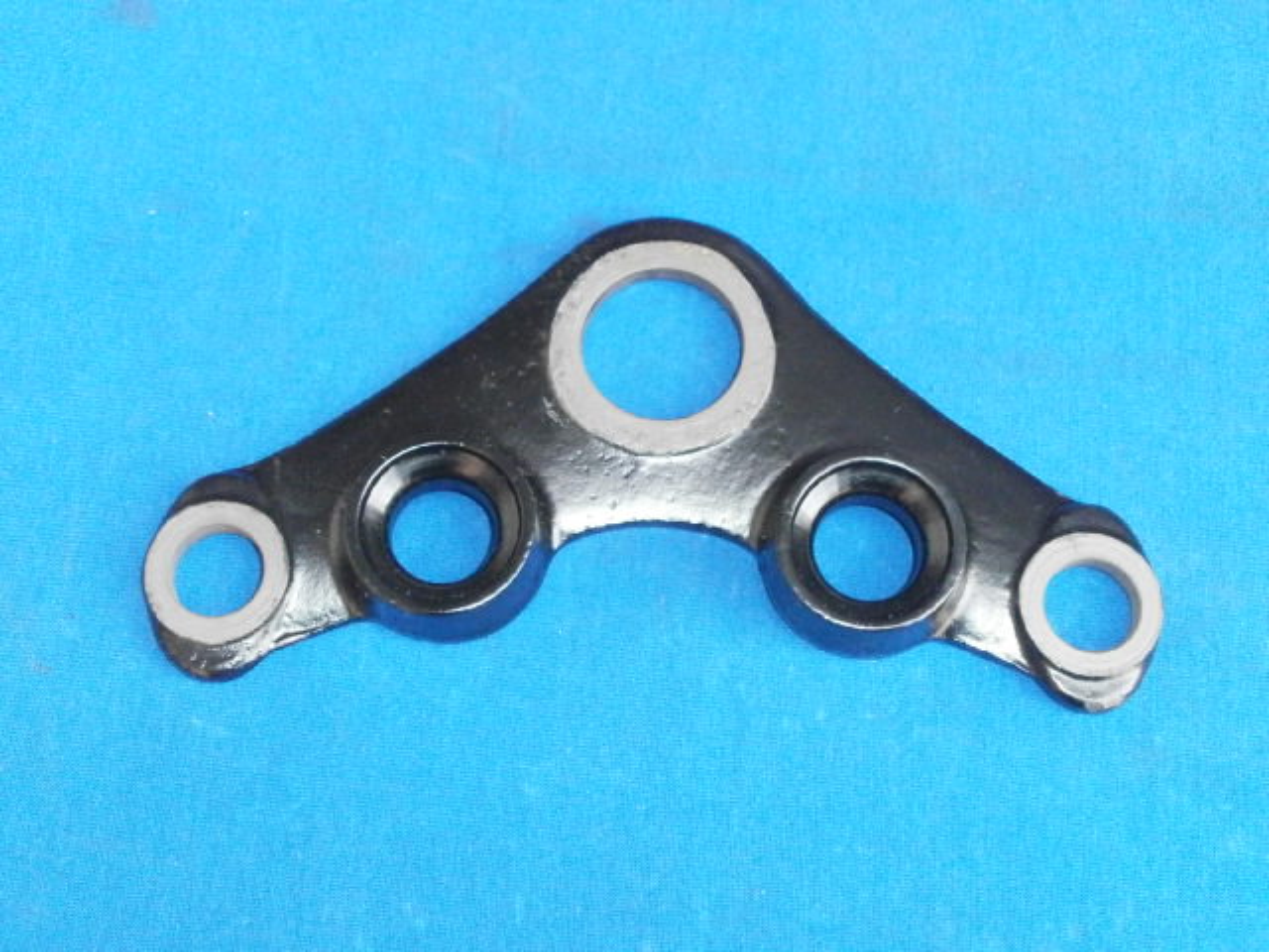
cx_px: 634
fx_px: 1943
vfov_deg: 27.5
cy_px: 476
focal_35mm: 53
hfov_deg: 36.2
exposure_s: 1/200
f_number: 4.1
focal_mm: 9.4
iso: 800
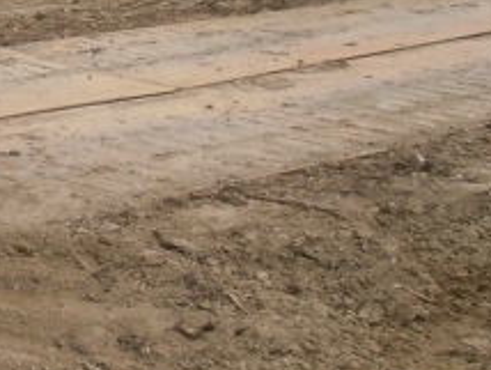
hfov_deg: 15.3
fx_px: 1590
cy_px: -106
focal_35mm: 112
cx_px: -376
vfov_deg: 12.8
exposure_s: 1/100
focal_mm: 5.4
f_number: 3.5
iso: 100
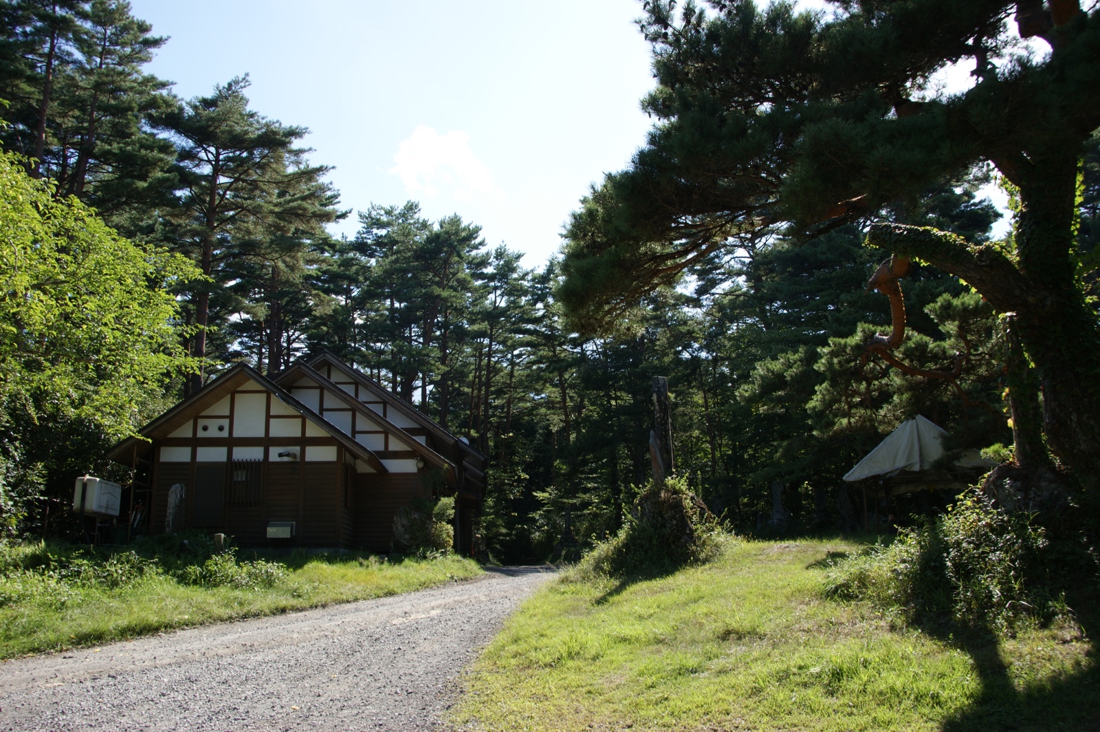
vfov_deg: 47.9
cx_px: 550
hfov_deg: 67.4
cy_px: 366
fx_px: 824
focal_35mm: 27
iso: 100
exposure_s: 1/80
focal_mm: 18
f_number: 9
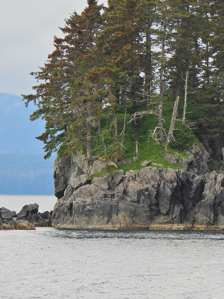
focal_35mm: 356
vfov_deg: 5.6
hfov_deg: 4.2
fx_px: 3072
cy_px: 130
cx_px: 258
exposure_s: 1/400
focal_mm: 35.7
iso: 100
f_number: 4.5
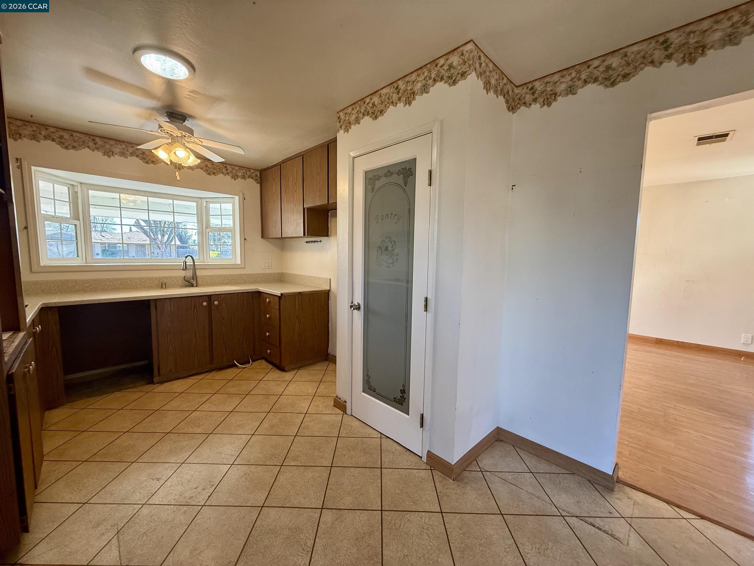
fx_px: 305
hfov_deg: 102.1
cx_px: 377
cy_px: 283
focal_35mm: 14
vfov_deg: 85.7
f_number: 2.2
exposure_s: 1/120
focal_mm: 2.22
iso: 200
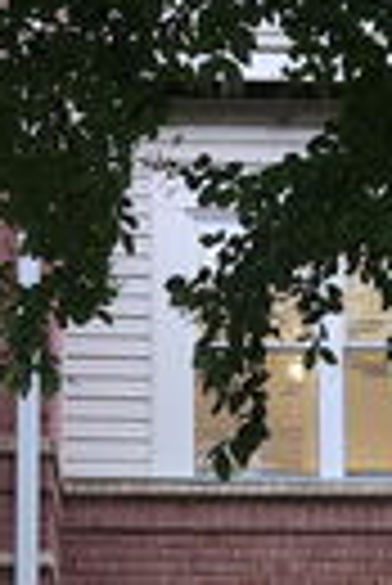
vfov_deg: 19.6
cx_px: 266
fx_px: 1531
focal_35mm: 94
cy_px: 801
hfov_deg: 14.6
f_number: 1.8
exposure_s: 1/20
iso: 160
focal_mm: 5.4
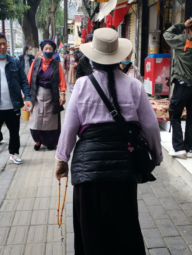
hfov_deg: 31.5
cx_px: 96
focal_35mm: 46
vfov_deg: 41.2
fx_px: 340
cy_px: 128
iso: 50
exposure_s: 1/1232
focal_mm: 4.75
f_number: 1.8
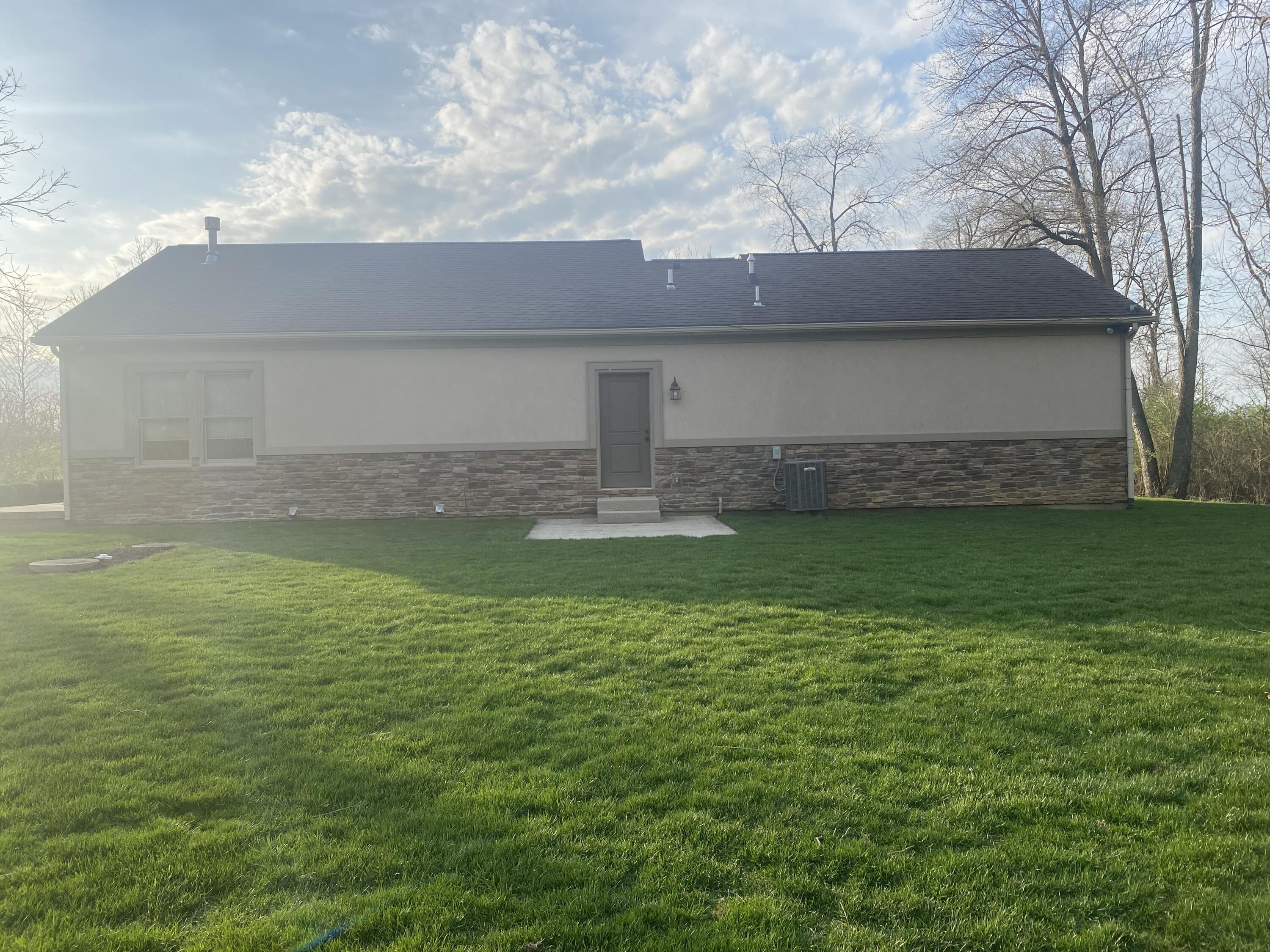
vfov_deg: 53.1
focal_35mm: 26
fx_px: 954
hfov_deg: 67.3
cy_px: 476
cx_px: 635
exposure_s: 1/2028
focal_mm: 4.25
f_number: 1.8
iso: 32
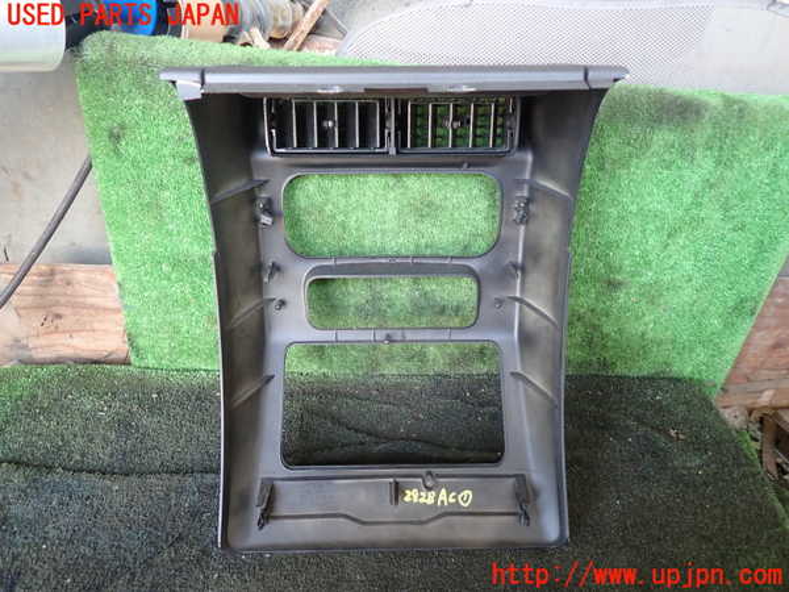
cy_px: 296
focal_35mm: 25
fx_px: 570
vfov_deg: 54.9
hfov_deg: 69.4
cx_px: 394
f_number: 2
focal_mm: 4.5
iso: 200
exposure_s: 1/30
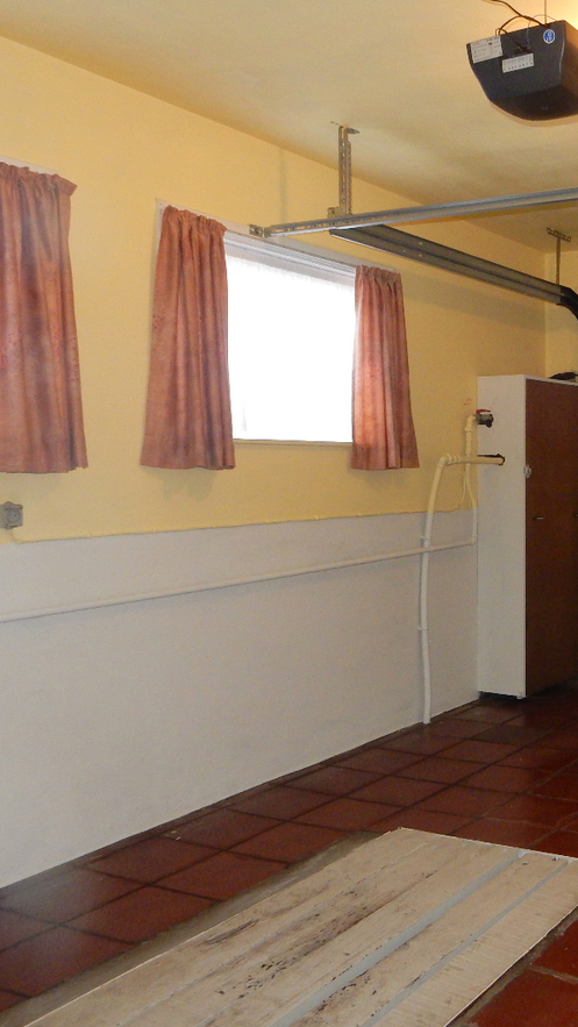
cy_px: 507
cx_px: 594
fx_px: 1008
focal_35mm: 37
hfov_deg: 29.6
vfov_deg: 54.0
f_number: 3.7
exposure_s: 1/30
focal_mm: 4.5
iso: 280
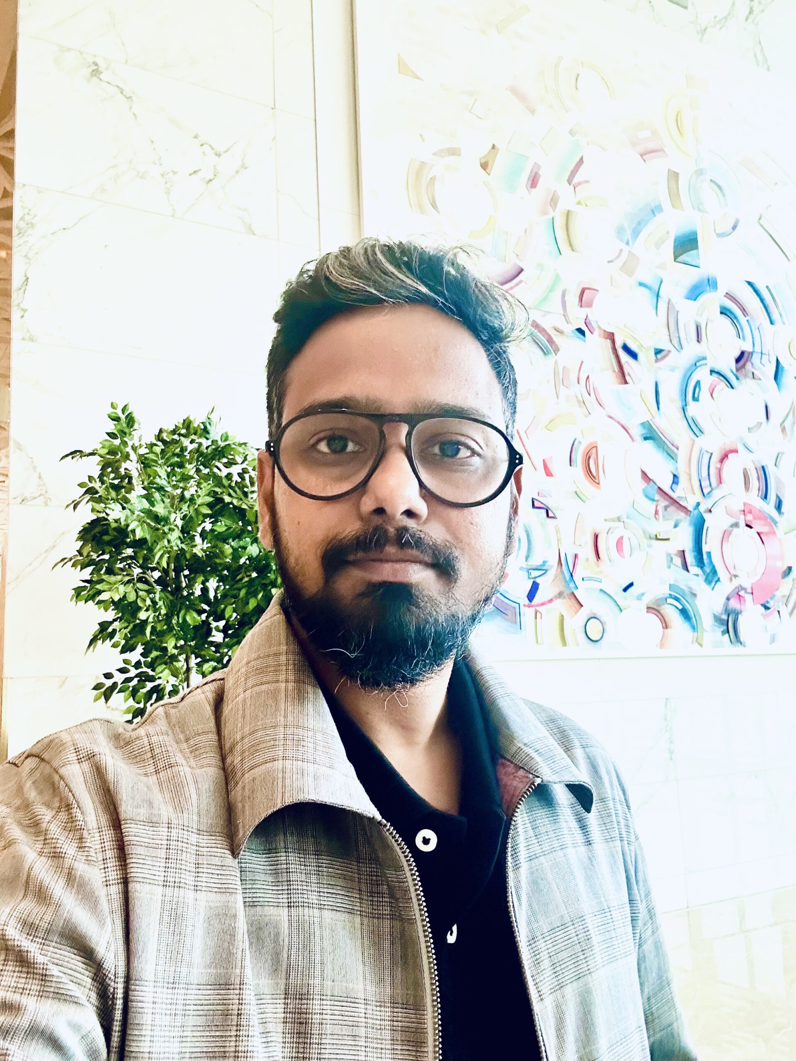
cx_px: 398
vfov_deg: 60.0
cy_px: 530
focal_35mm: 30
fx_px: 920
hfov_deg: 46.8
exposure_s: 1/49
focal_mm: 2.69
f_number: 1.9
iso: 320
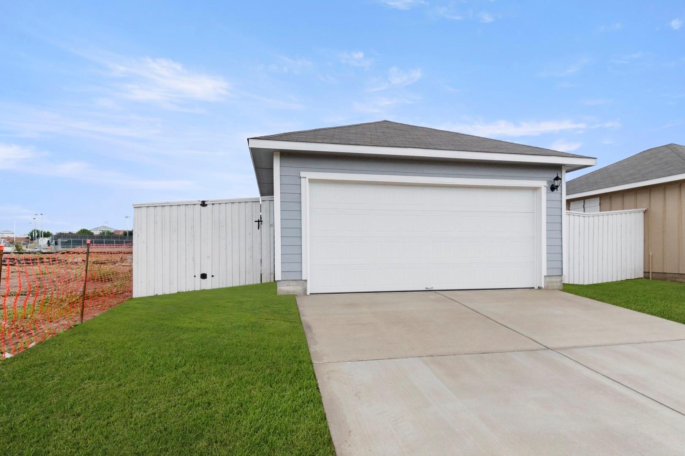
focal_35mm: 36
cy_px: 228
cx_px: 342
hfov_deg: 53.2
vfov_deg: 36.8
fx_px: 685
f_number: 8
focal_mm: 24
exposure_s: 1/1600
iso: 400
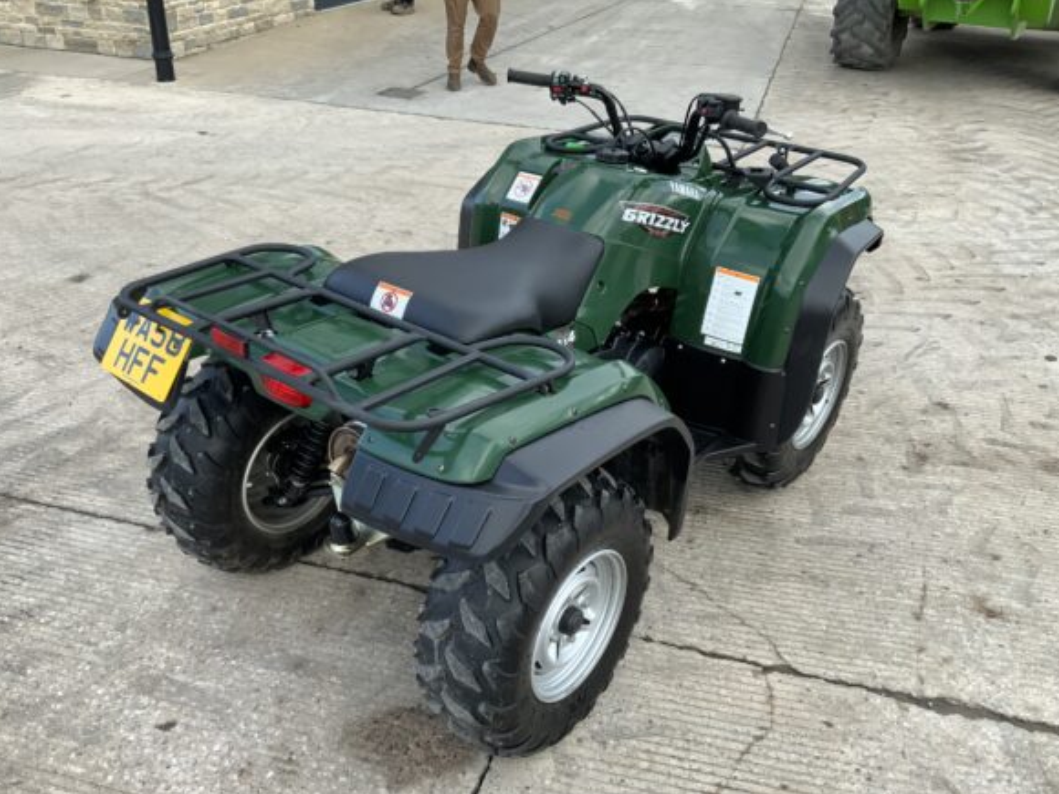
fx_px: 979
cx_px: 517
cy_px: 436
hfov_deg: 56.8
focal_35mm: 32
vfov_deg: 44.1
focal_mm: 3
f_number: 1.8
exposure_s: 1/220
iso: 16
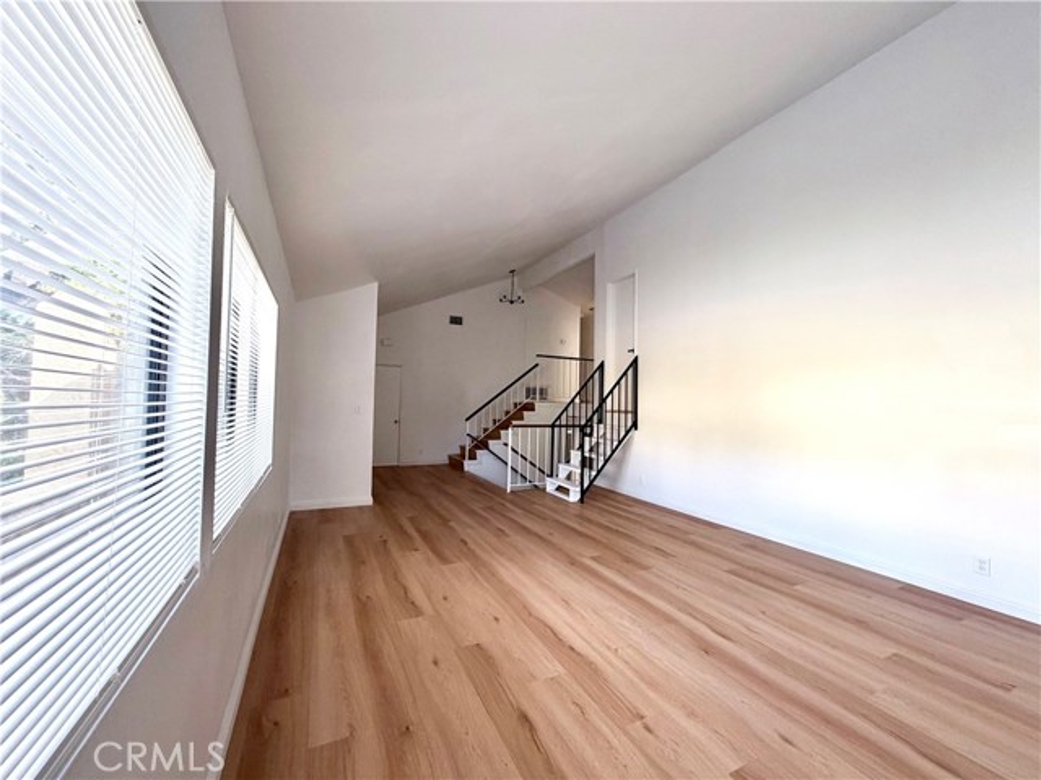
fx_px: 421
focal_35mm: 14
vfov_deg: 85.7
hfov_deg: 102.1
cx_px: 520
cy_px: 390
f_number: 2.2
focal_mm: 2.22
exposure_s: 1/121
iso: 100
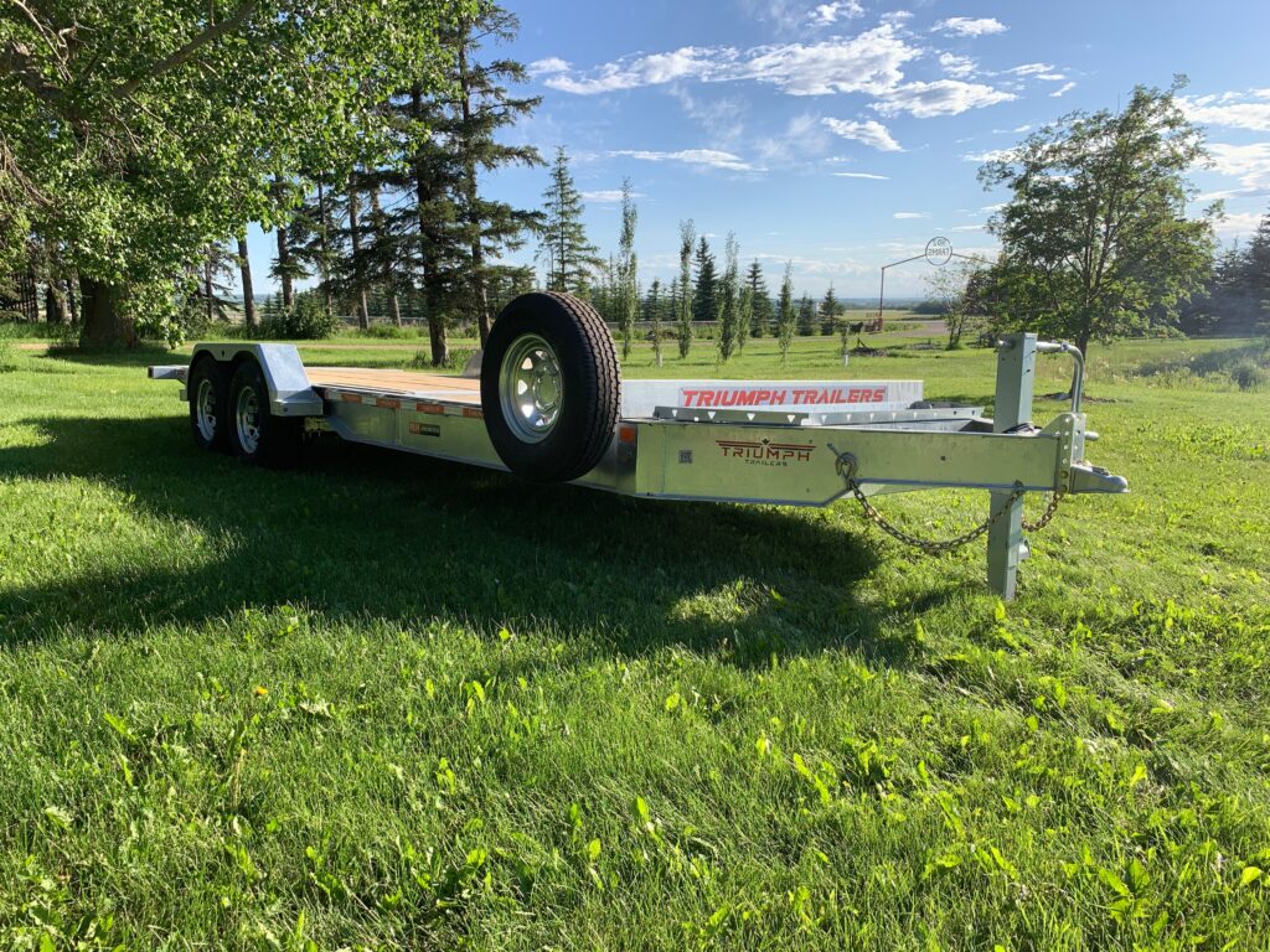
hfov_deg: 67.3
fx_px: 954
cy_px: 476
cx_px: 635
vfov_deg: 53.1
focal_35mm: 26
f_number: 1.8
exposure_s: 1/1266
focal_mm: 4.25
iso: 25
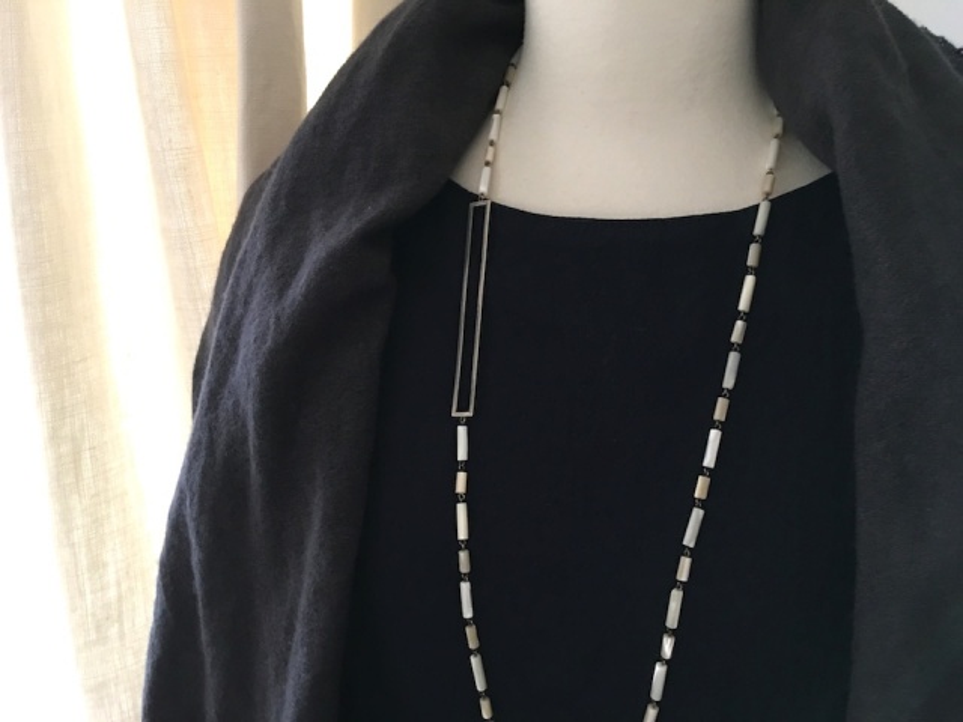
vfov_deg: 48.2
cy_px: 361
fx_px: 807
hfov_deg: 61.7
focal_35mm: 29
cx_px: 482
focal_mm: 4.15
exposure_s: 1/8
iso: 100
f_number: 2.2
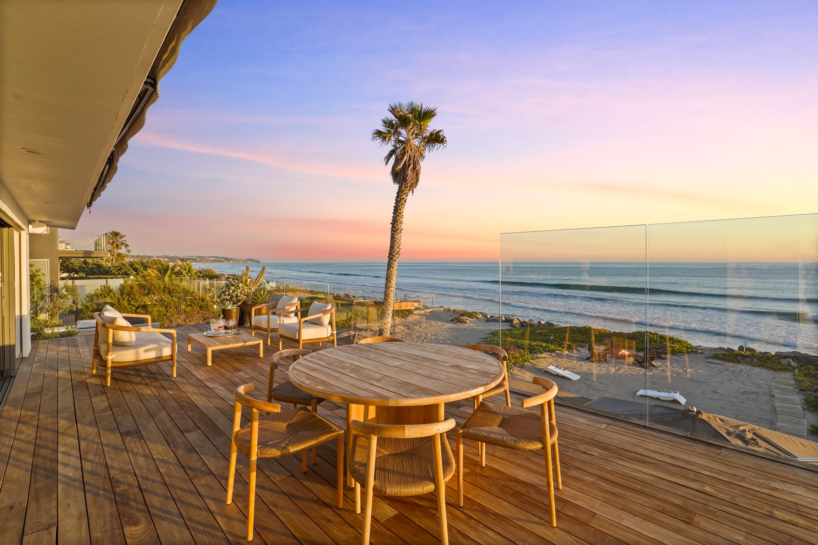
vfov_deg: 73.7
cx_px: 409
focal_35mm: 16
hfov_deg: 96.7
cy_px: 272
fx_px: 363
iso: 400
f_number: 9
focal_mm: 16
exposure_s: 1/30
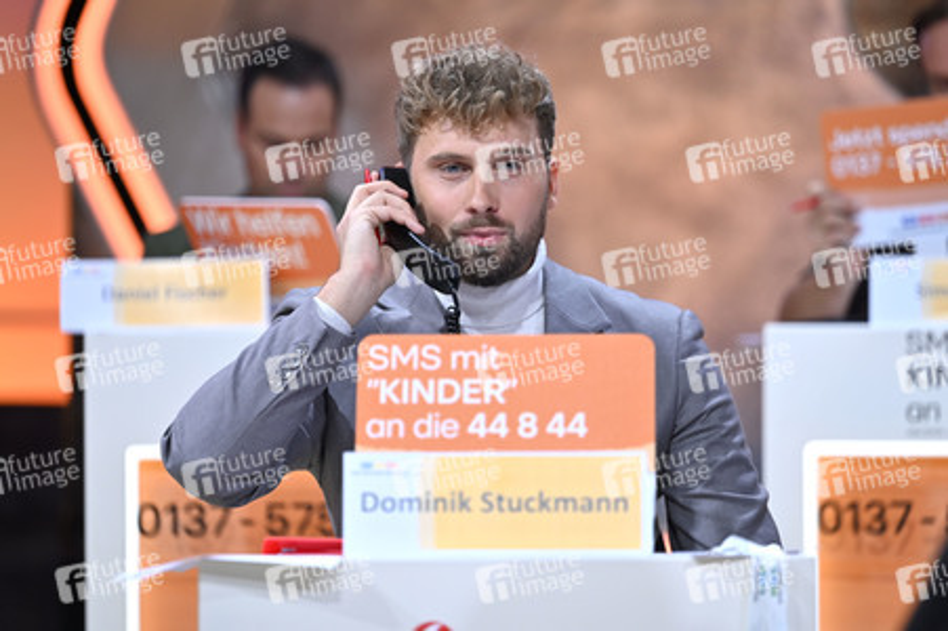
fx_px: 4210
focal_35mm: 160
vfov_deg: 8.6
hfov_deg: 12.8
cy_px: 316
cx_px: 474
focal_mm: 160
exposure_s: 1/320
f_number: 2.8
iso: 1000
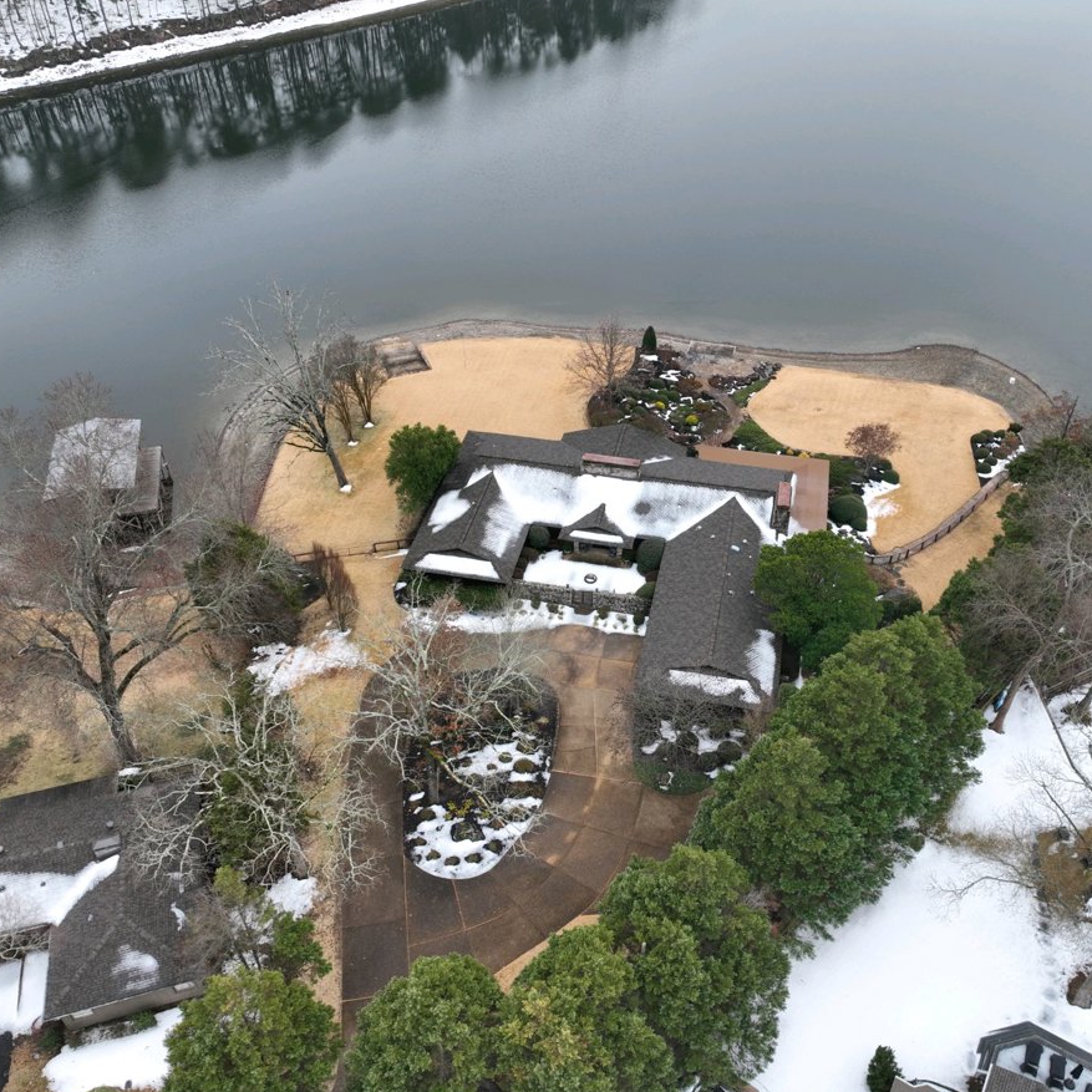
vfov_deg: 55.6
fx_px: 1035
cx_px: 593
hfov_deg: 55.6
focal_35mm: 29
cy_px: 550
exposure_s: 1/120
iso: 120
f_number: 2.8
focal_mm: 12.29
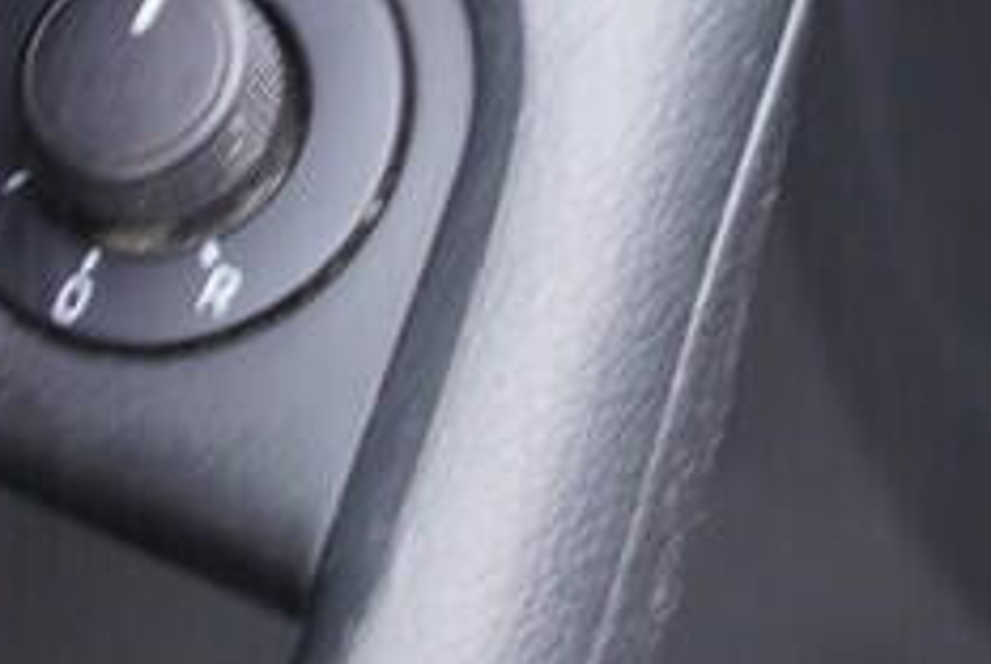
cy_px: 1313
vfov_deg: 8.3
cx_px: -400
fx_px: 4355
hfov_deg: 12.5
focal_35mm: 158
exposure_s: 1/40
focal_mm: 24
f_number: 2.8
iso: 320
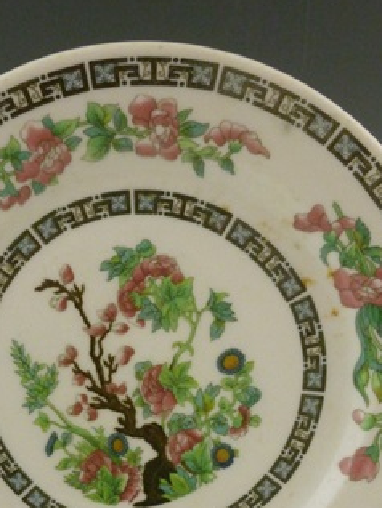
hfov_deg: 27.5
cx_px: 149
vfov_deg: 34.6
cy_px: 436
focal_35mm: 53
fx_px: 779
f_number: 3.3
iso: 400
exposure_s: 1/500
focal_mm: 5
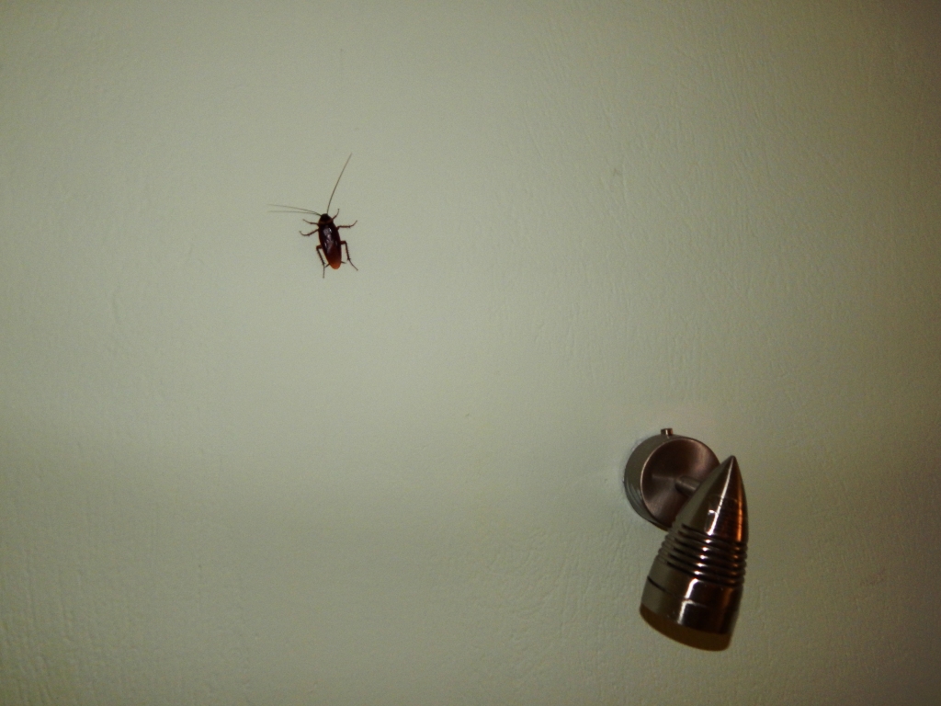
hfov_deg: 58.4
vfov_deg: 45.4
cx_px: 470
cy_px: 353
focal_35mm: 31
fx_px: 843
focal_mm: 5.6
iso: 200
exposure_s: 1/30
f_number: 3.2
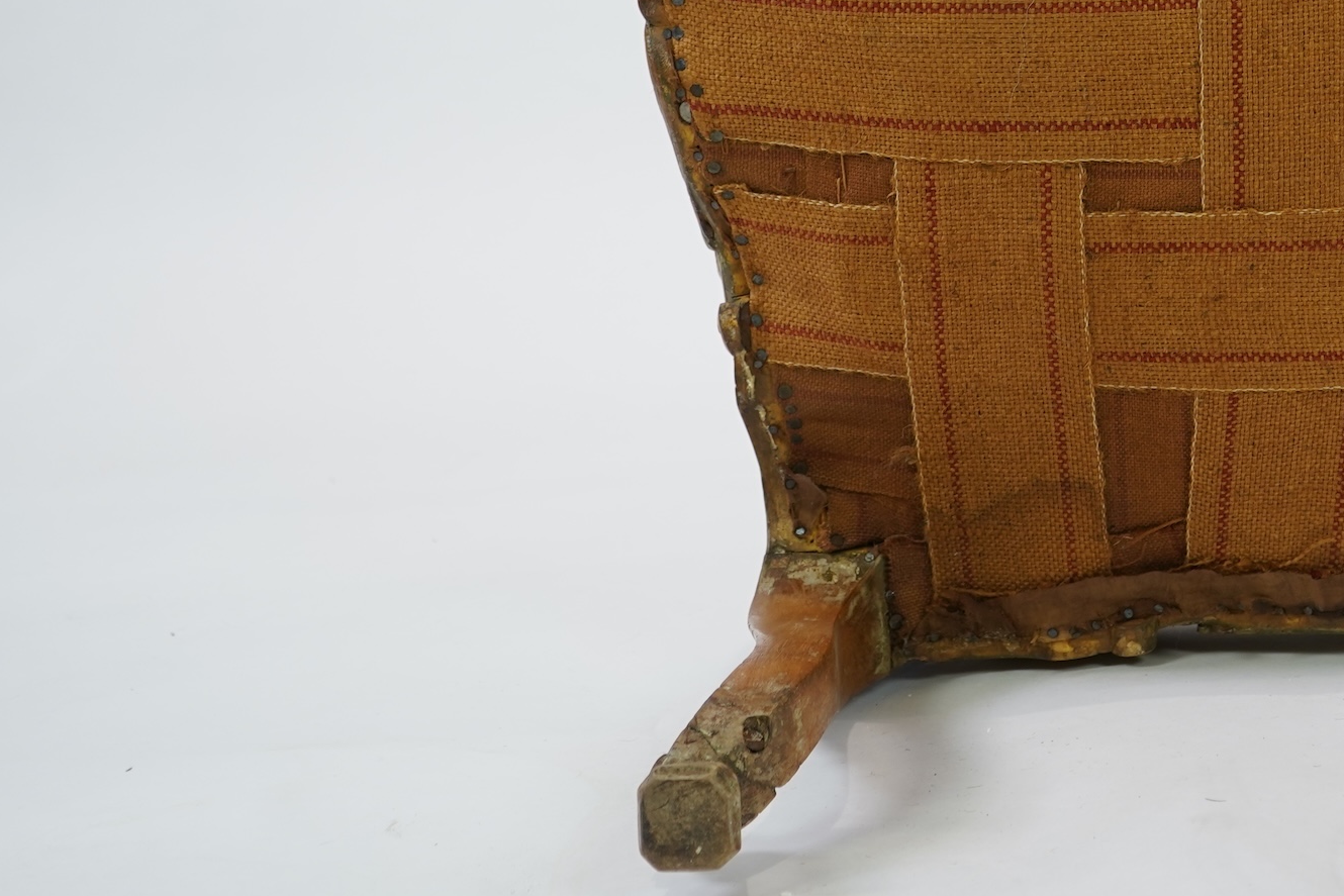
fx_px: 3621
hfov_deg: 20.5
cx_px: 1267
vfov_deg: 13.9
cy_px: -48
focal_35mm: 97
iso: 320
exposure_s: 1/60
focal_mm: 43
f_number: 4.5
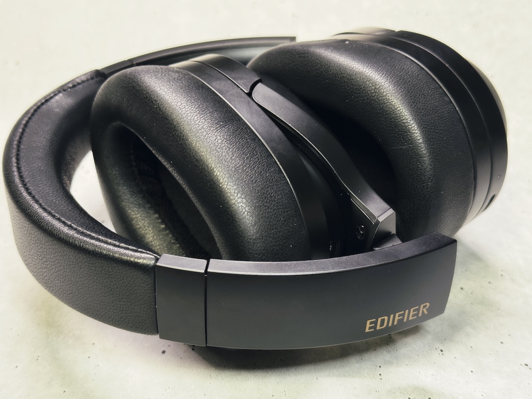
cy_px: 200
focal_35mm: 49
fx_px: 753
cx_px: 264
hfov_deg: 38.9
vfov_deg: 29.7
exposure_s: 1/50
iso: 160
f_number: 1.78
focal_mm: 6.76
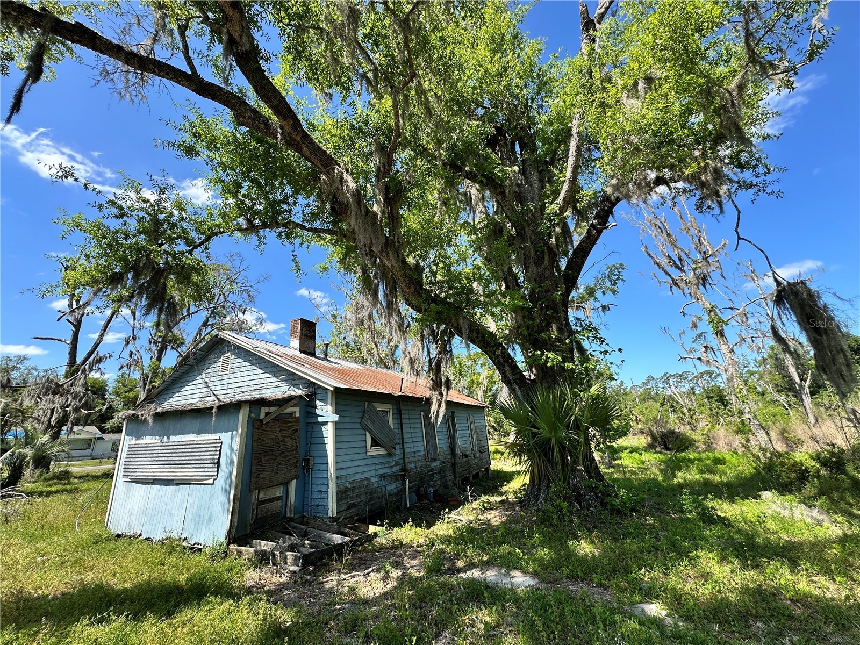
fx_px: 348
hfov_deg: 102.1
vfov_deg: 85.7
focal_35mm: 14
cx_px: 430
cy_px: 322
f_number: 2.2
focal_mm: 2.22
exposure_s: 1/824
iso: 40
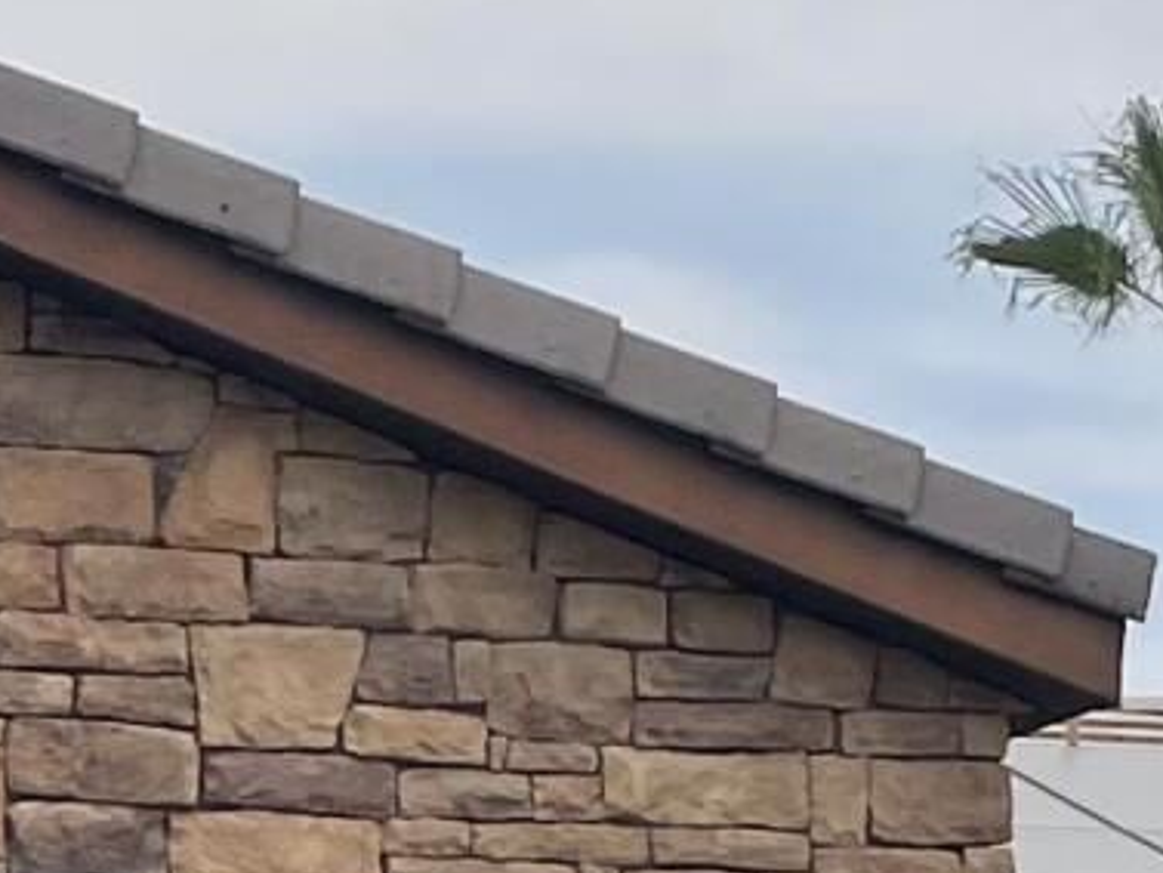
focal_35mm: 207
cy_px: 1527
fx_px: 6957
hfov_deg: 9.5
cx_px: 1259
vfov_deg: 7.0
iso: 32
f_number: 1.6
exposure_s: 1/4292
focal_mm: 4.2
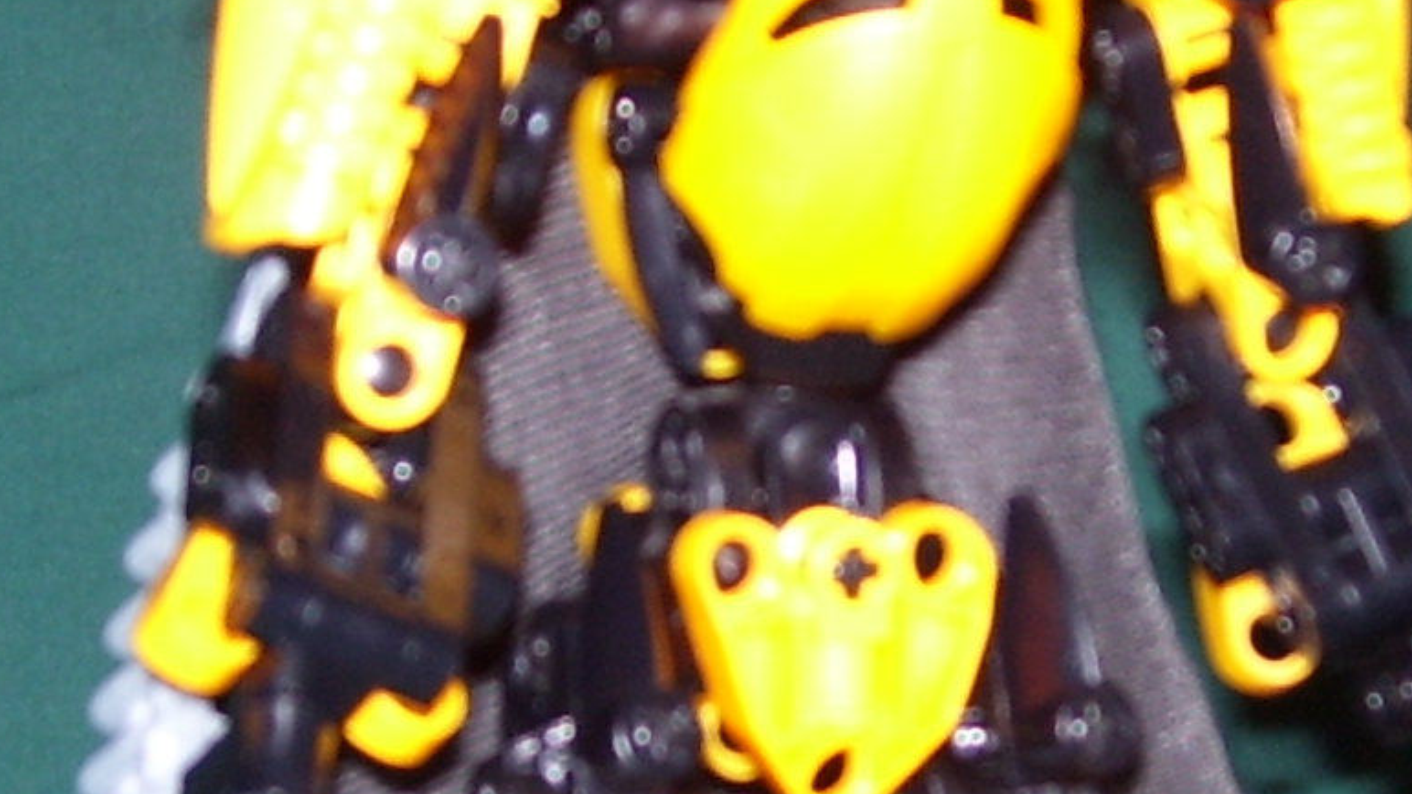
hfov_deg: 18.3
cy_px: 607
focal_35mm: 117
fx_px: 4380
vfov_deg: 10.3
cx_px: 737
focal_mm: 6
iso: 80
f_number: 2.7
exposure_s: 1/60
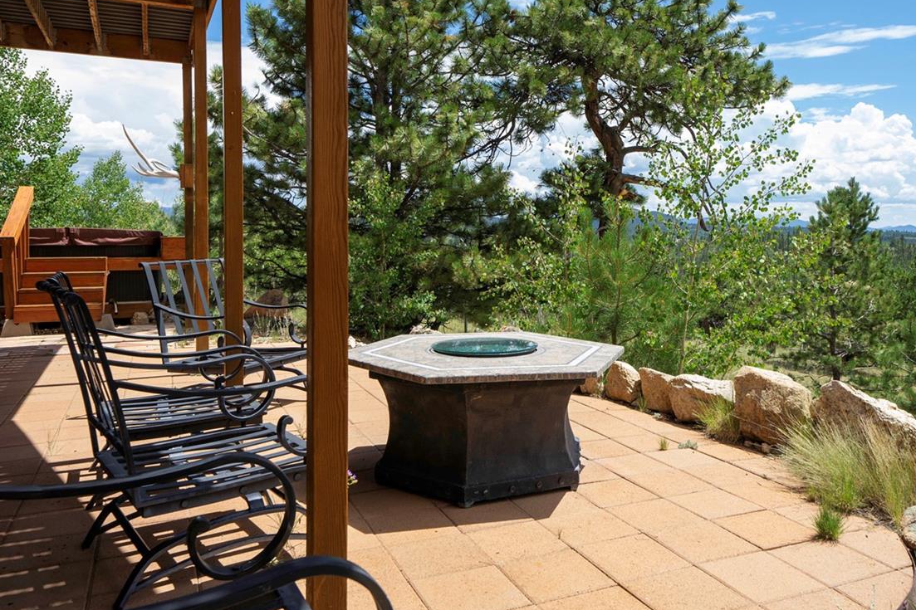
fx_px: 738
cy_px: 246
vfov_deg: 44.7
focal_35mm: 29
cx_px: 545
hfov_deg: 63.2
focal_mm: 20
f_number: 8
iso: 320
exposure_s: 1/320
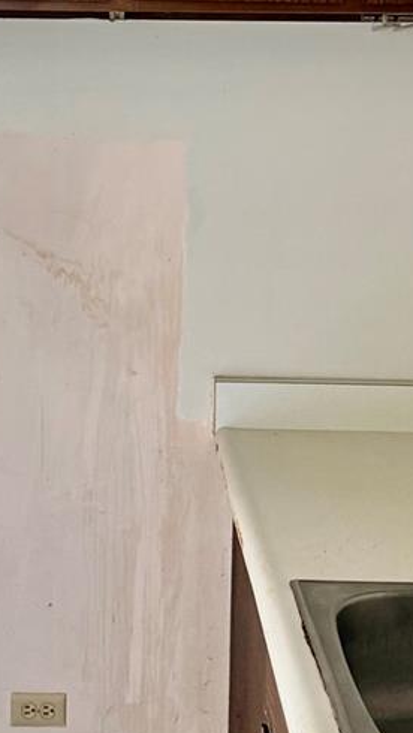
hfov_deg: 18.8
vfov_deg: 32.1
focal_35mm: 64
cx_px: 126
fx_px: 1245
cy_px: 168
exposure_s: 1/68
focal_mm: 6.76
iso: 200
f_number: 1.78
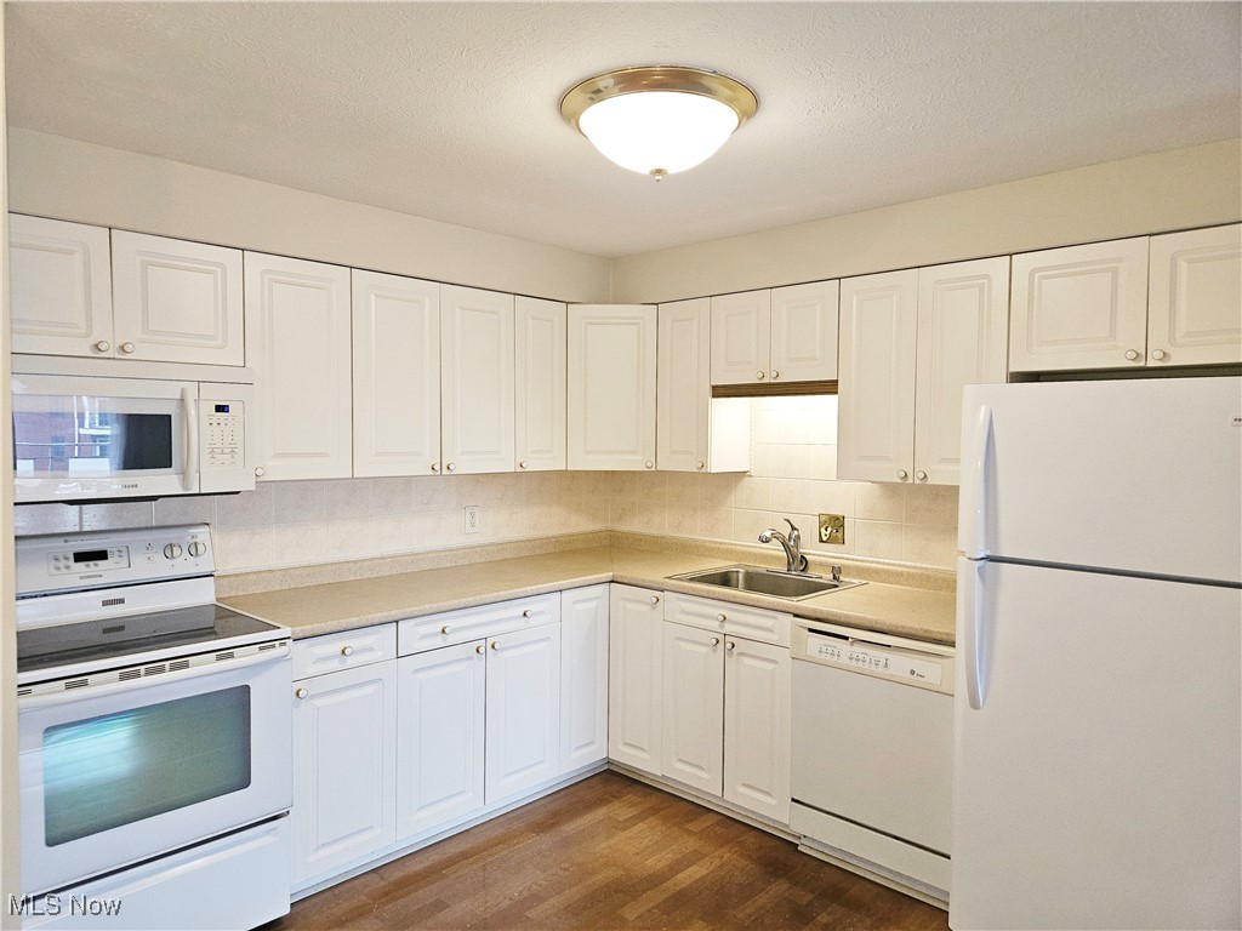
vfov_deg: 58.9
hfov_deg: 73.9
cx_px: 621
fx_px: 825
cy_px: 466
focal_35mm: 23
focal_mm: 5.4
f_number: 1.8
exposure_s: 1/60
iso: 100
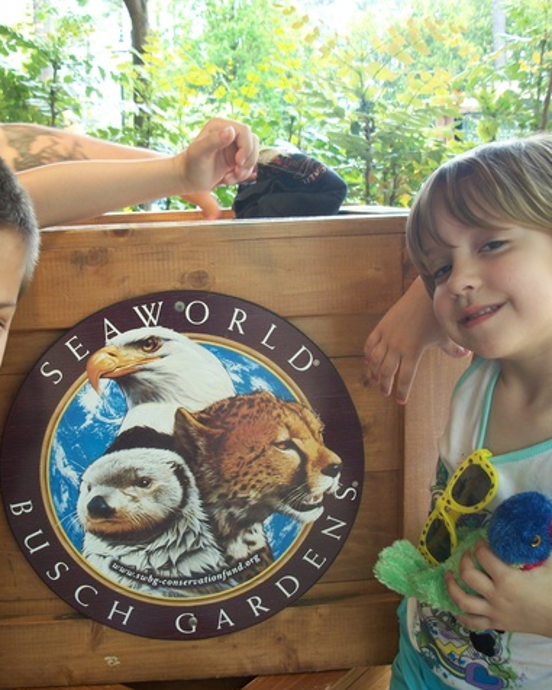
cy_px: 346
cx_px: 170
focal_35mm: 42
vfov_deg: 43.8
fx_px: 857
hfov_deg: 35.2
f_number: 2.9
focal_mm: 5.7
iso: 80
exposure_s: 1/60
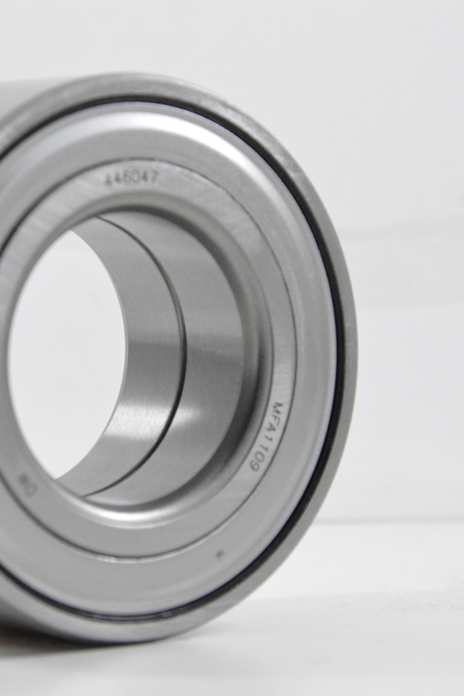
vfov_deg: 11.4
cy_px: 348
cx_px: 124
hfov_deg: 7.6
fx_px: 3499
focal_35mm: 181
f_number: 8
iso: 3200
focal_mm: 80
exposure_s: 1/100
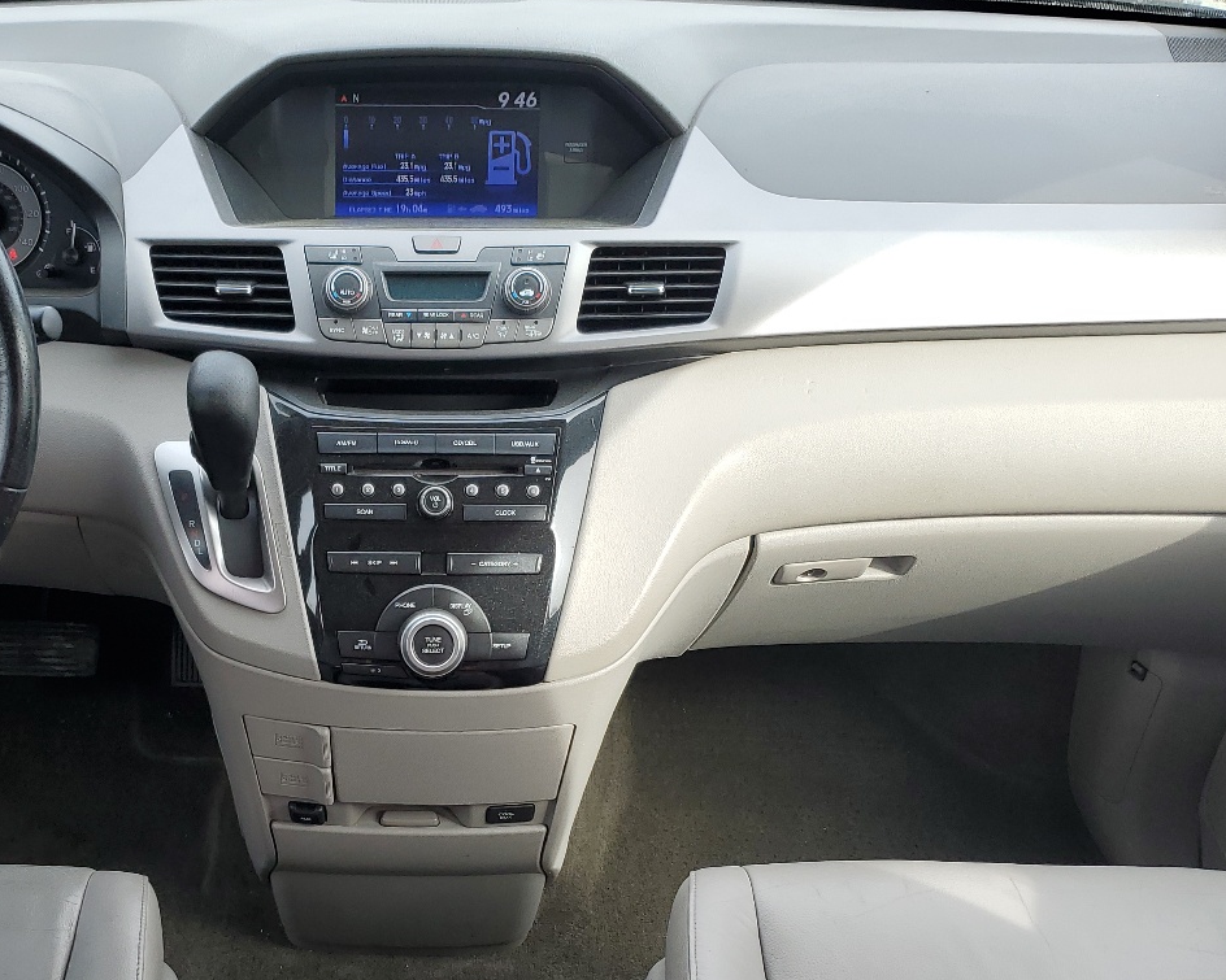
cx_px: 345
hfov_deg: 41.9
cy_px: 753
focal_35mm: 43
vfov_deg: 34.1
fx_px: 1560
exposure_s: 1/323
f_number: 1.5
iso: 50
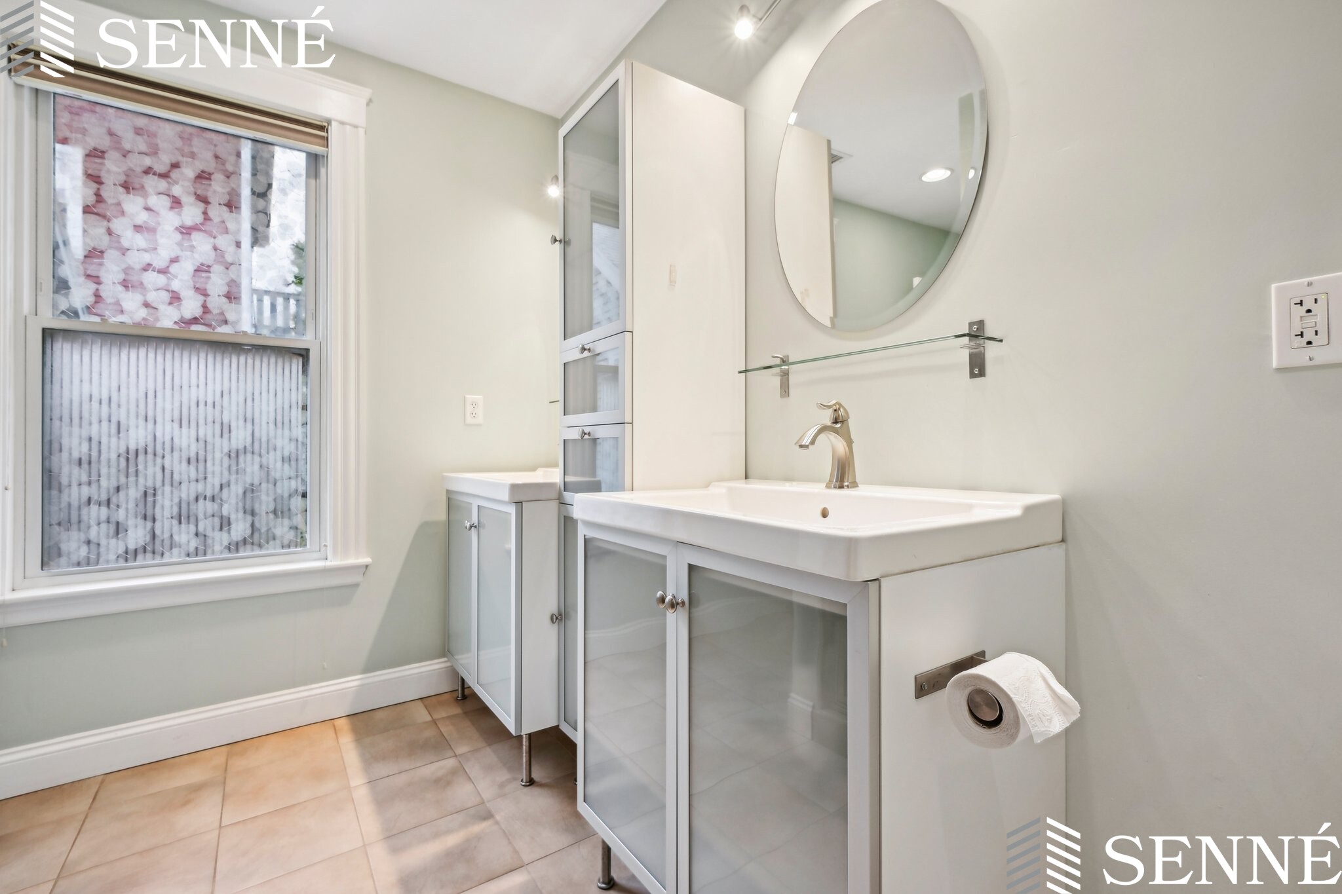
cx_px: 671
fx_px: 578
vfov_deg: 75.5
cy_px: 447
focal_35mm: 16
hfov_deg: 98.5
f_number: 8
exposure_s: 1/50
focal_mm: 15.5
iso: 400
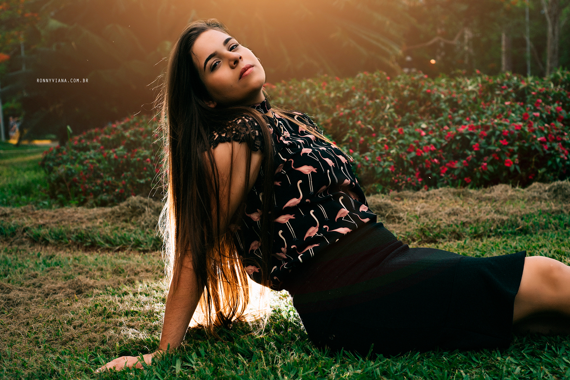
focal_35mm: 50
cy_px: 190
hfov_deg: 39.6
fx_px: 792
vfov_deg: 27.0
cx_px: 285
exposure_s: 1/200
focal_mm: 50
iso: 200
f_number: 5
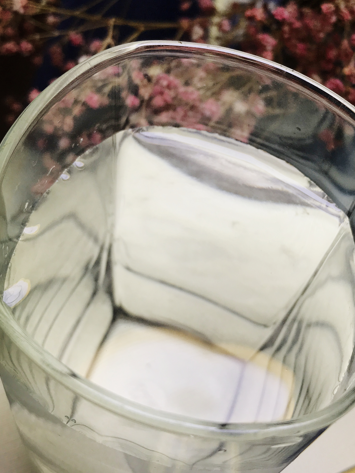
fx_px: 656
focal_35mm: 48
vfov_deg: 39.5
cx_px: 254
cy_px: 190
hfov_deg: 29.9
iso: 25
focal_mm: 3.99
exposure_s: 1/100
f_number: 1.8
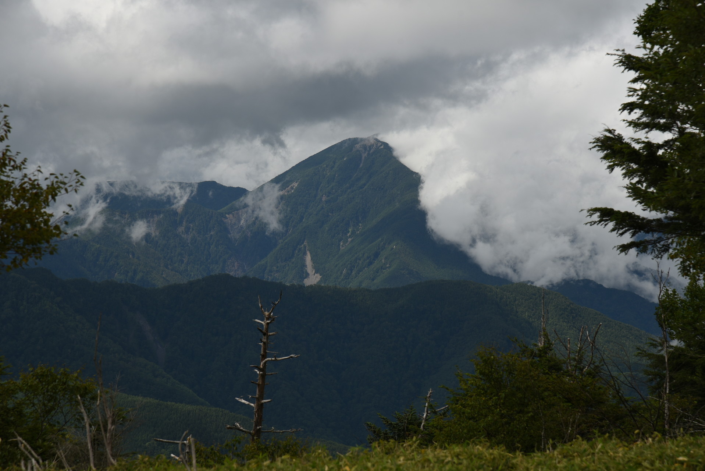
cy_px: 236
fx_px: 2351
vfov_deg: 11.4
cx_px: 352
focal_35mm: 120
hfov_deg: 17.1
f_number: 8
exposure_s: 1/200
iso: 100
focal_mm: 120
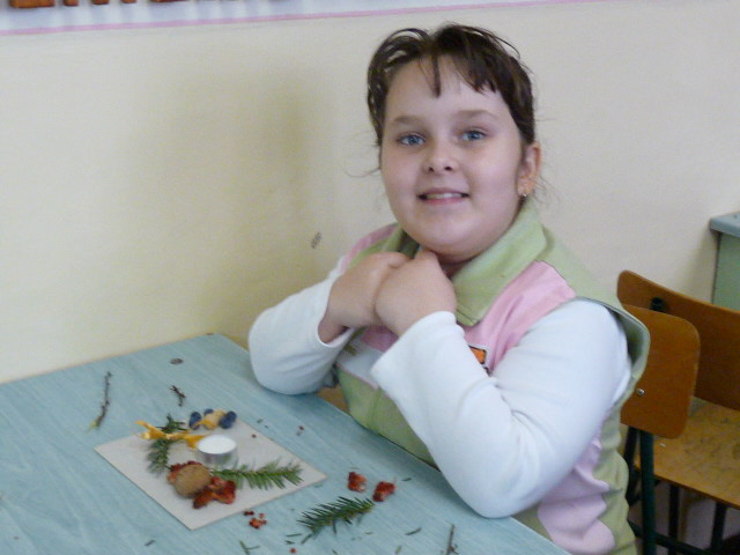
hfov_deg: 37.5
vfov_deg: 28.6
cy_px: 278
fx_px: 1090
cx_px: 370
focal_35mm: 51
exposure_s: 1/30
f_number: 2.8
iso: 400
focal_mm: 5.1
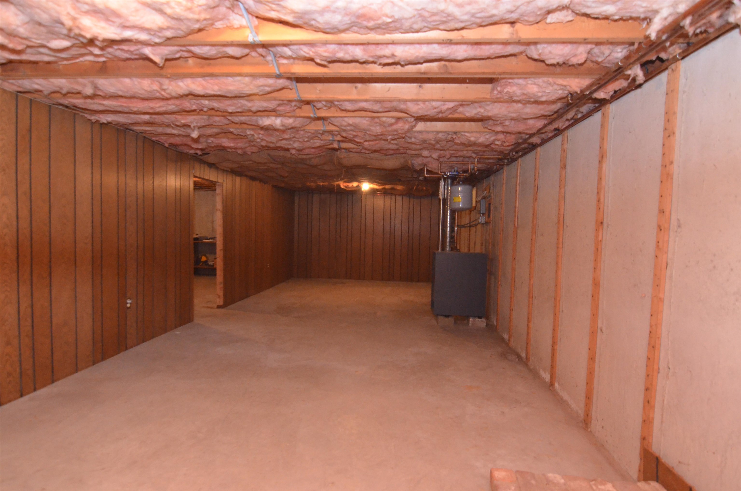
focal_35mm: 20
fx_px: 401
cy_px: 246
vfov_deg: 63.0
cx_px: 370
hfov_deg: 85.5
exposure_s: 1/60
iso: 3200
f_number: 4
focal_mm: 13
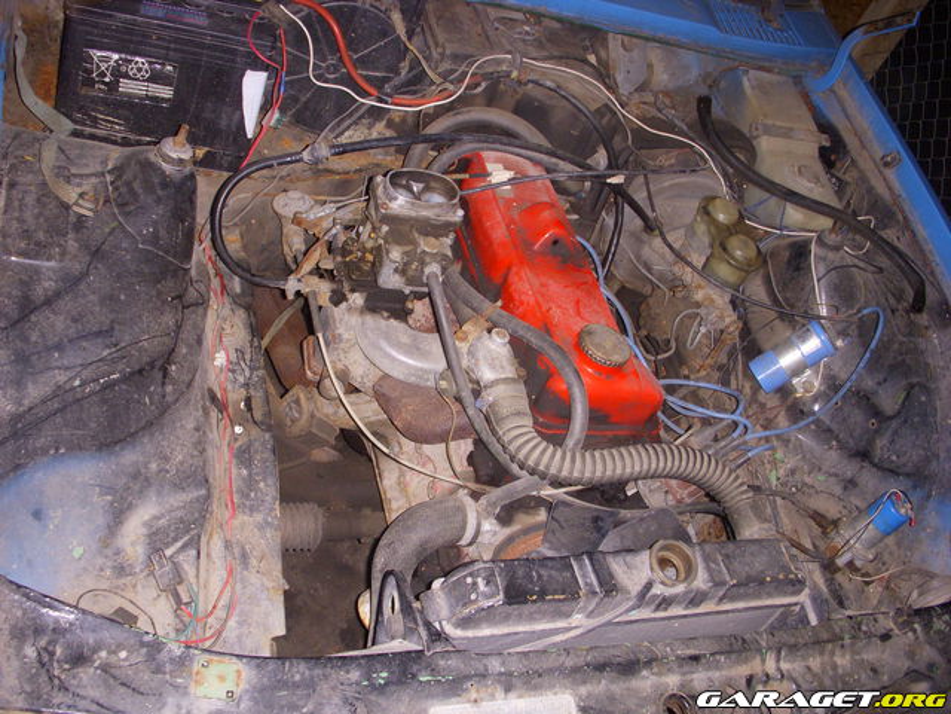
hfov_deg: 49.0
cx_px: 476
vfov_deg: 37.7
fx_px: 1044
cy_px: 357
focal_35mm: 38
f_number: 3.3
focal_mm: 6.3
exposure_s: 1/60
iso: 200
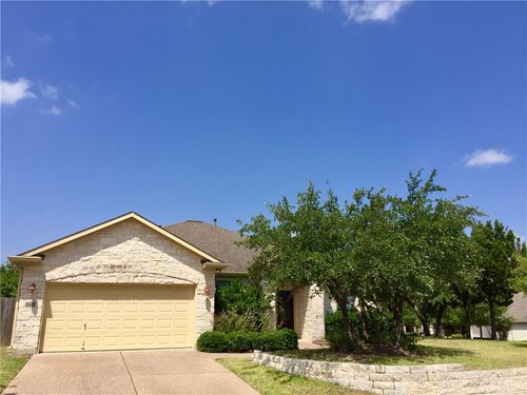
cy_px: 198
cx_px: 264
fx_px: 442
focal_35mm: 29
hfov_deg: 61.7
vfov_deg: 48.2
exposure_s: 1/2639
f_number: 2.2
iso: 32
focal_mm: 4.15
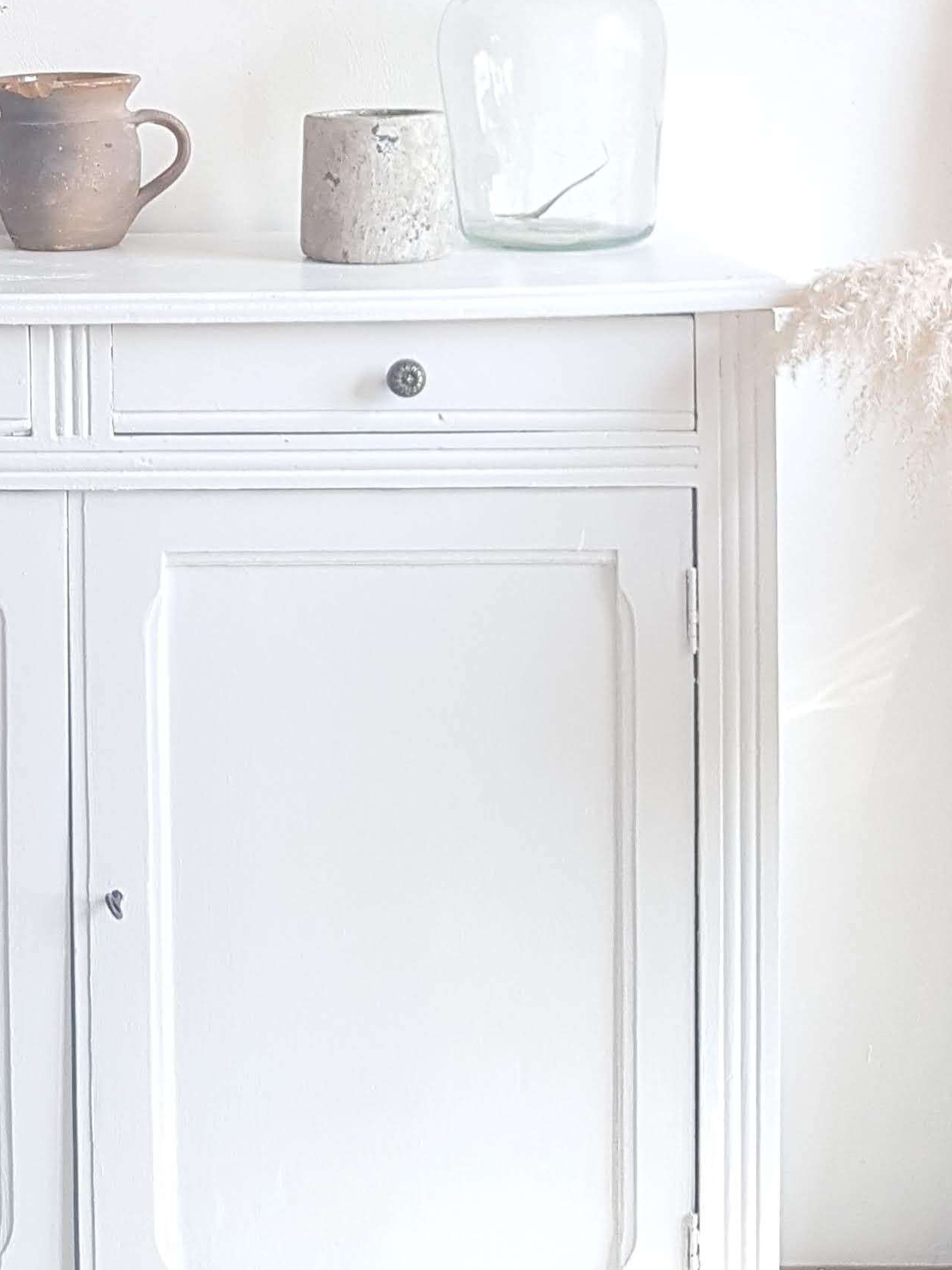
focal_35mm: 62
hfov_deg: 23.0
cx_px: 69
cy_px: 112
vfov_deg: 29.8
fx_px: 2274
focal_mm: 4.2
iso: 80
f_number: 1.7
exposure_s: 1/100
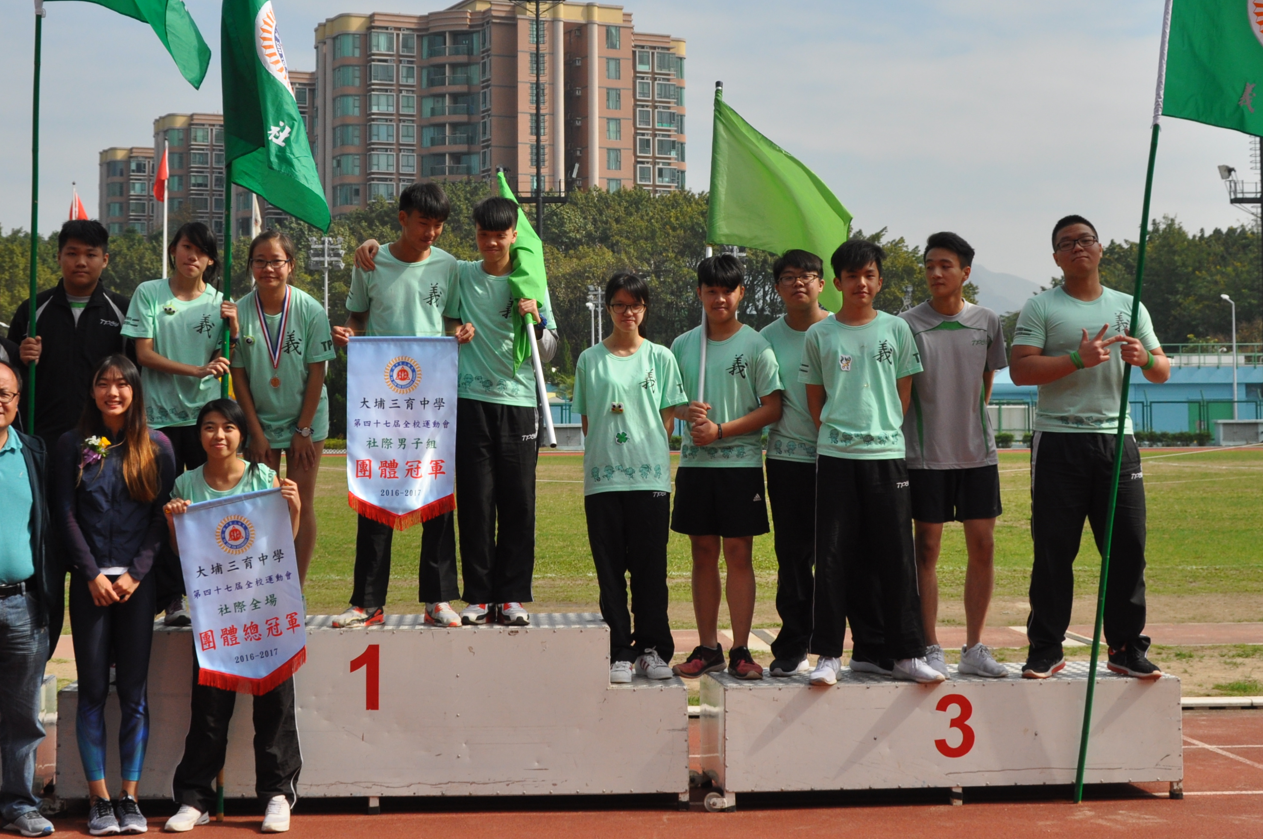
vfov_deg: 22.9
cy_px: 247
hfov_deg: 34.1
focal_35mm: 59
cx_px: 577
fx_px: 2058
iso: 400
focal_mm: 27
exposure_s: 1/1600
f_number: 6.3
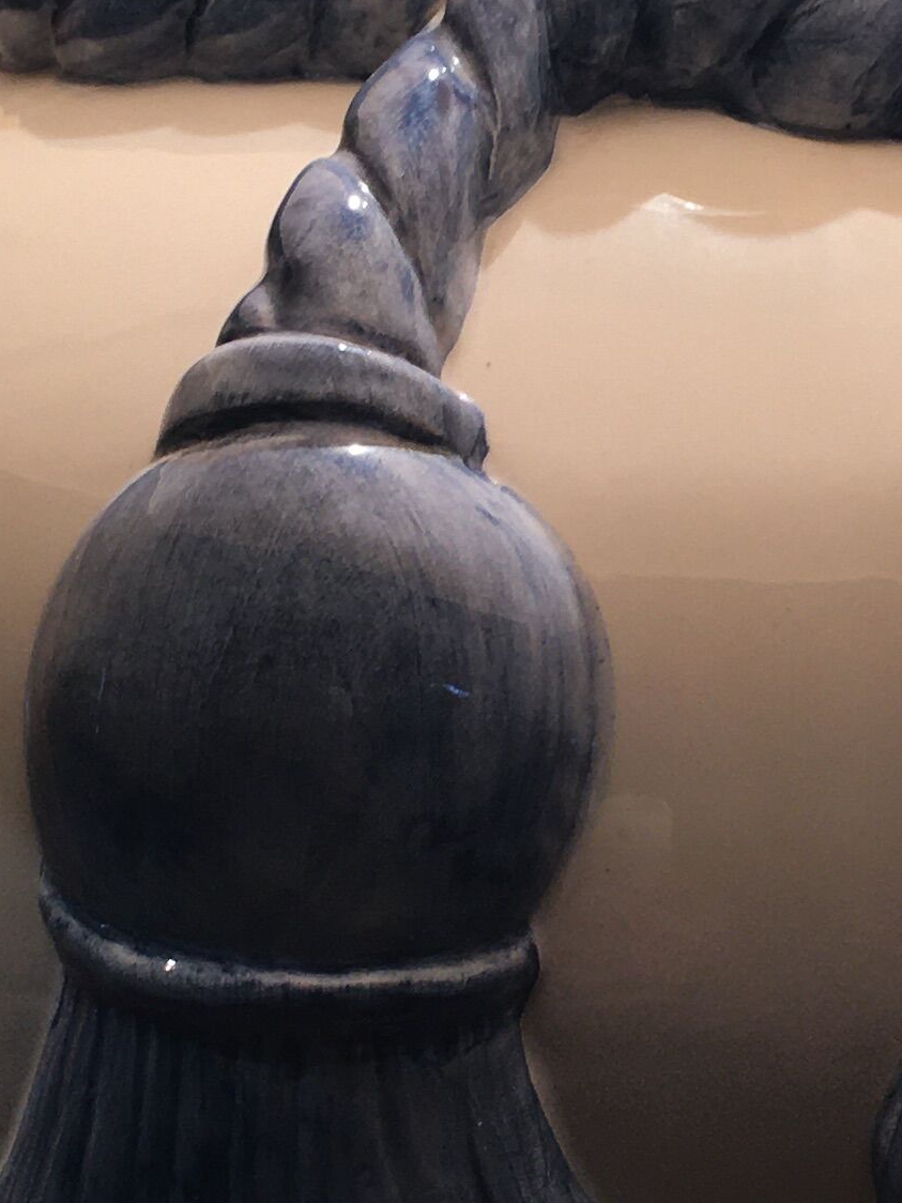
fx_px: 3613
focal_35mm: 104
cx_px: 654
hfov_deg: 14.2
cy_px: 519
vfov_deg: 18.9
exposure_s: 1/50
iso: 32
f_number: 2.2
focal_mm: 4.15
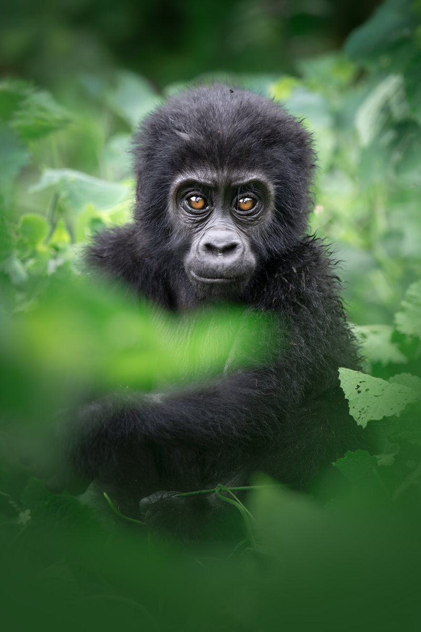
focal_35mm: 200
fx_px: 3508
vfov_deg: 10.3
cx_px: 210
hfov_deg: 6.9
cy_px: 316
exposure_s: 1/500
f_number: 2.8
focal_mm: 200
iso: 200
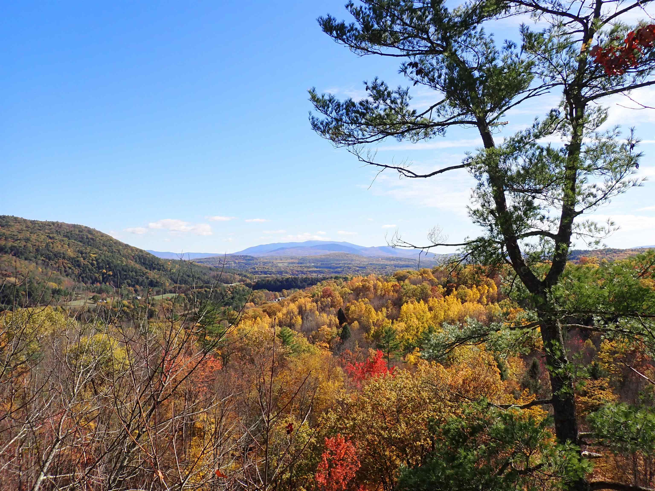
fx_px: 473
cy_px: 246
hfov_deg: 69.4
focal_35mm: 25
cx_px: 328
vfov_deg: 54.9
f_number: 8
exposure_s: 1/200
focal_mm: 4.5
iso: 100
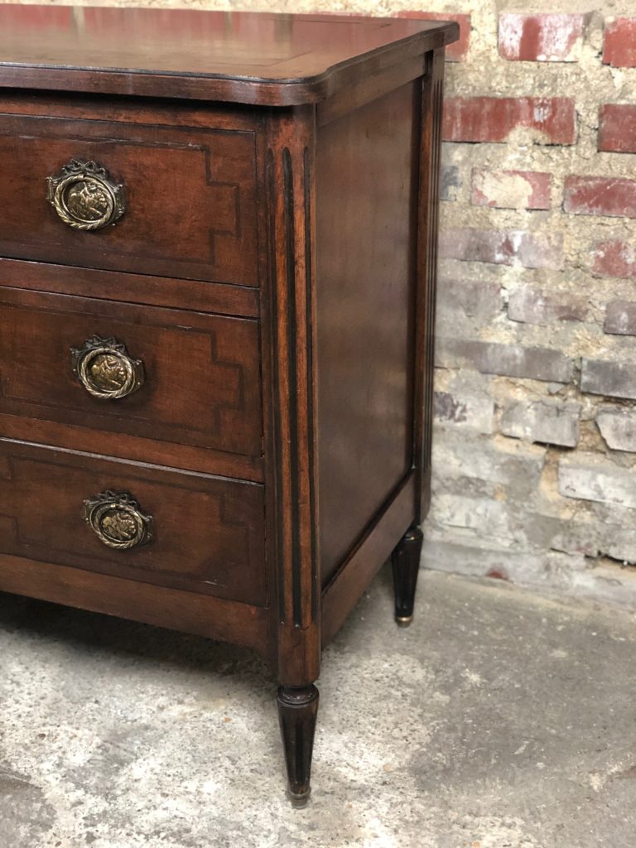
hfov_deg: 28.0
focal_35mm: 52
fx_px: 1274
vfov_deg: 36.8
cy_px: 424
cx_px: 318
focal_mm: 6
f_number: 2.4
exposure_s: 1/17
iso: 160
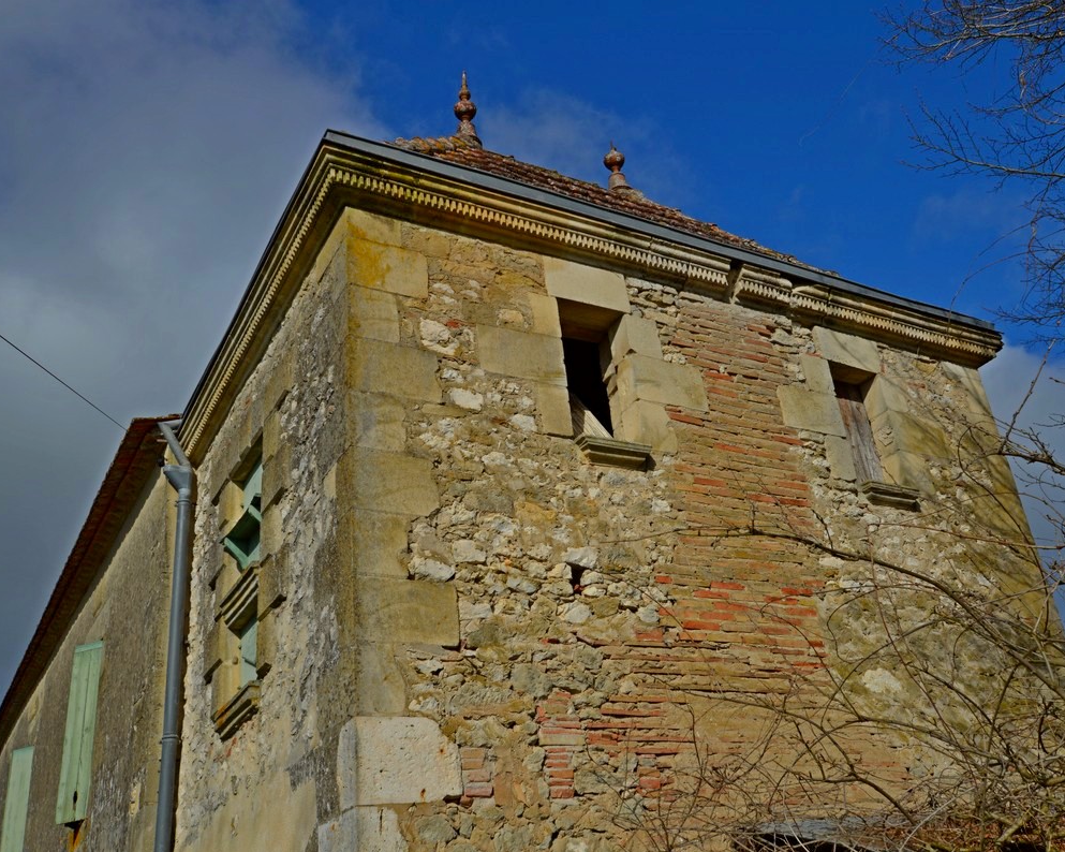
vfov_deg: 43.3
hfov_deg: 52.8
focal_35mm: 34
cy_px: 427
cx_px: 565
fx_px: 1071
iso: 100
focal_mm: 20
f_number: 10
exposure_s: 1/400
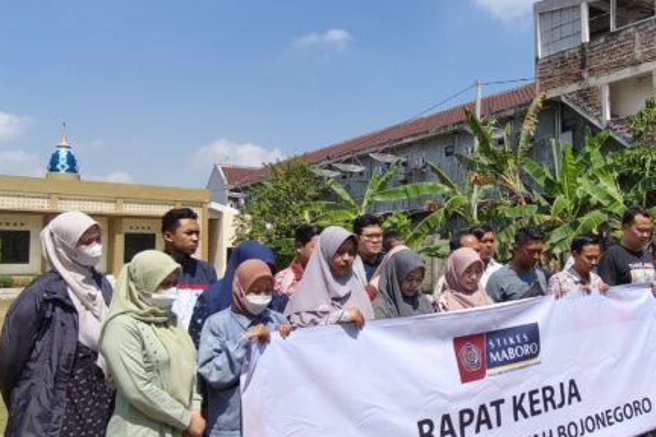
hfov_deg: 50.4
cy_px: 209
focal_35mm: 37
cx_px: 466
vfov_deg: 35.9
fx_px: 674
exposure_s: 1/1642
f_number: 2.2
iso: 50
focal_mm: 1.91
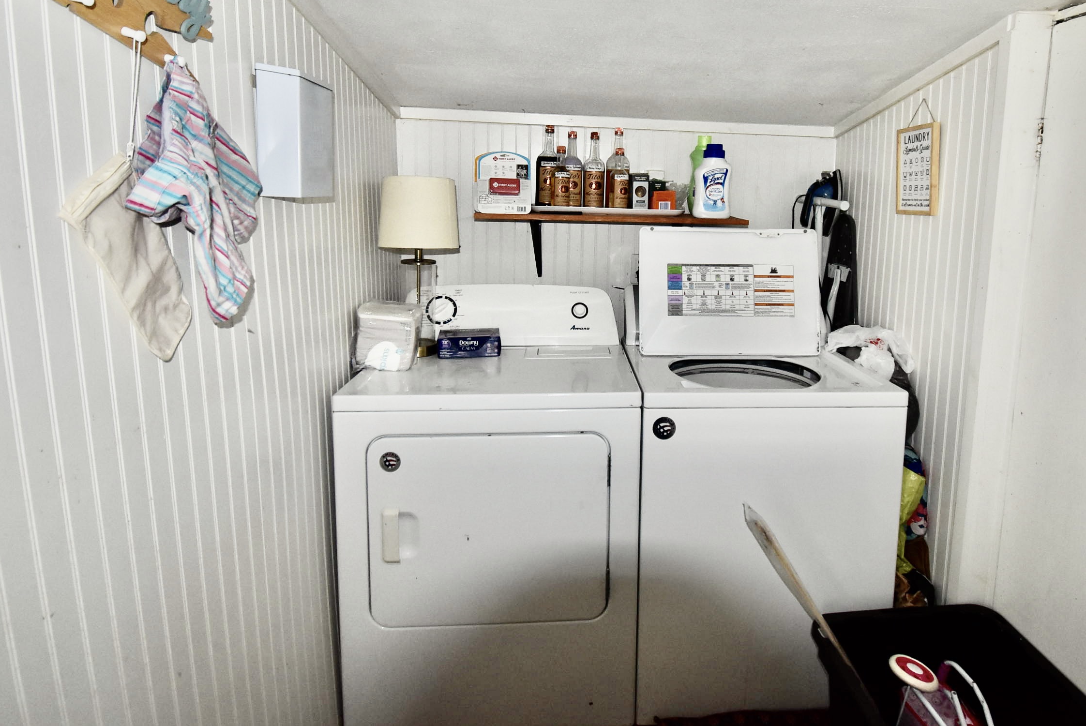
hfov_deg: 83.5
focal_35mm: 20
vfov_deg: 61.2
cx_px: 612
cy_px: 270
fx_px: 604
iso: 1100
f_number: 4.5
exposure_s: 1/100
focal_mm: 10
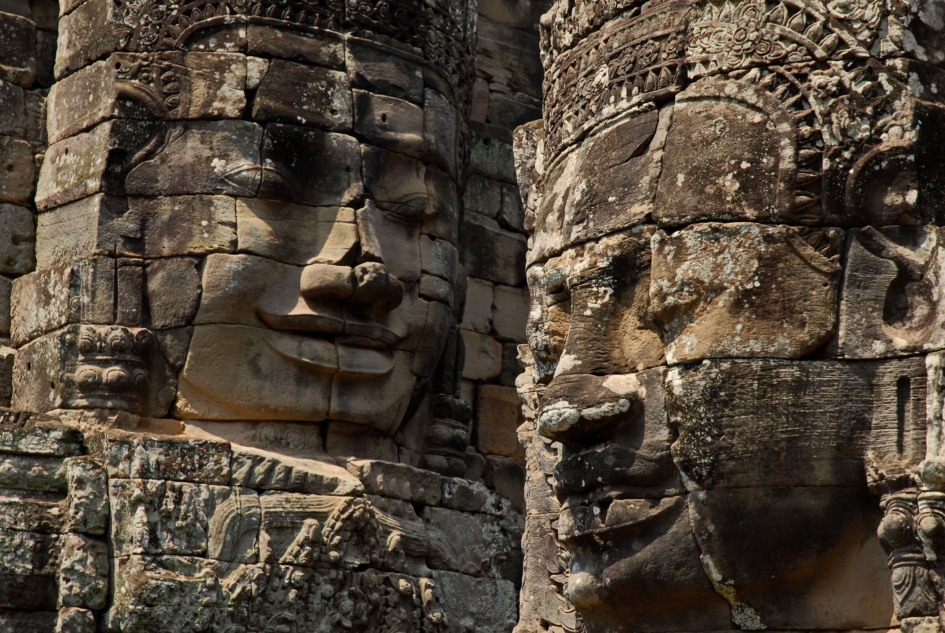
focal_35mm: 93
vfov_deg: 14.7
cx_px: 472
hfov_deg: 21.9
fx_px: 2444
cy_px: 316
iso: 160
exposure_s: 1/200
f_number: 7.1
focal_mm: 62
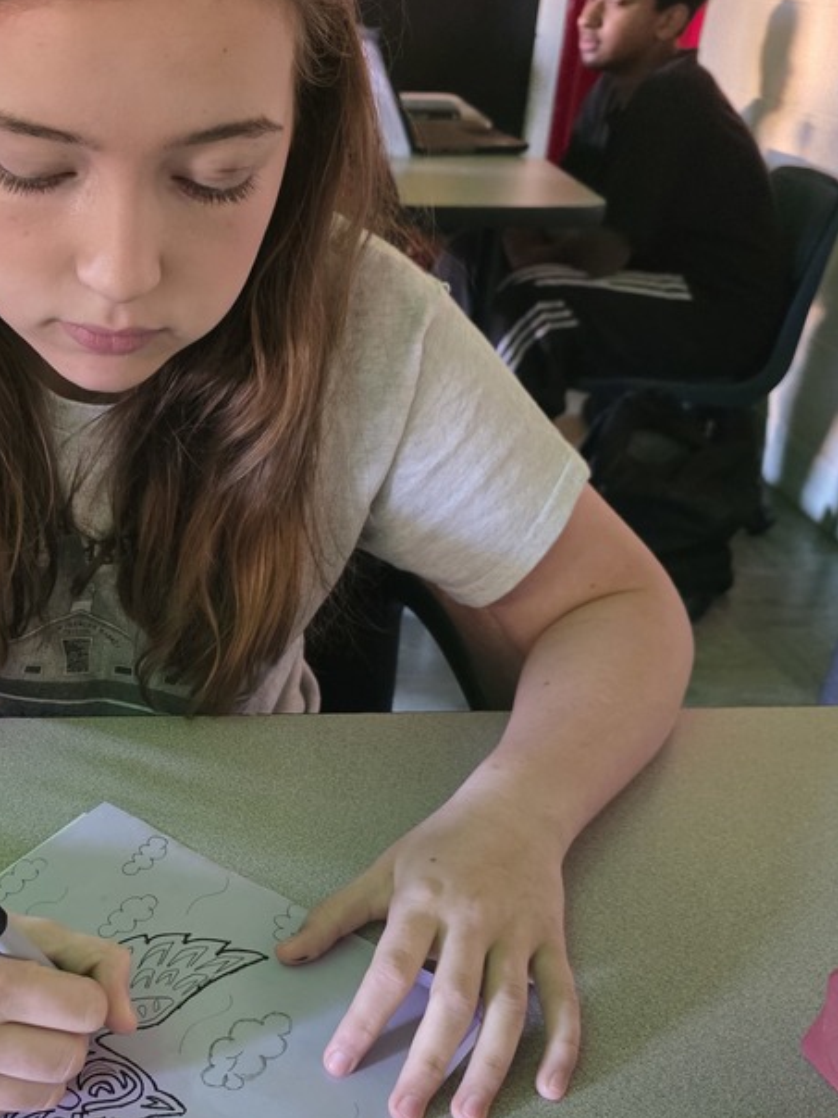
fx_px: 1259
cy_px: 729
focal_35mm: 39
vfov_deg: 47.2
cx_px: 159
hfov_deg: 35.5
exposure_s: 1/30
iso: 1250
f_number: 1.7
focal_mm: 6.3
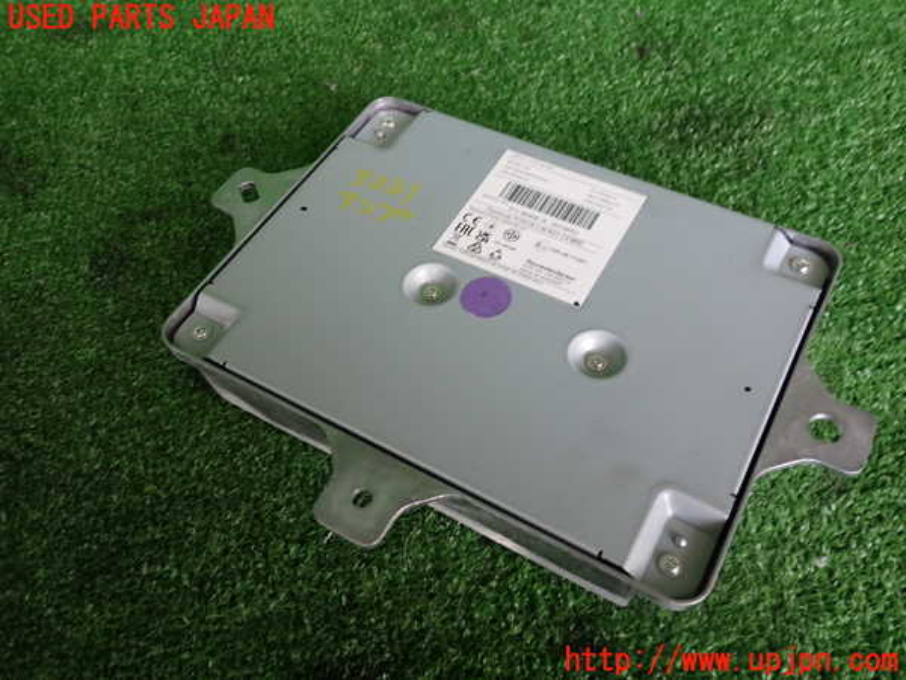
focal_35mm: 30
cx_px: 453
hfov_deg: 60.0
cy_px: 340
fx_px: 785
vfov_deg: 46.8
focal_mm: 5.4
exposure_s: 1/60
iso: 125
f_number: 2.3
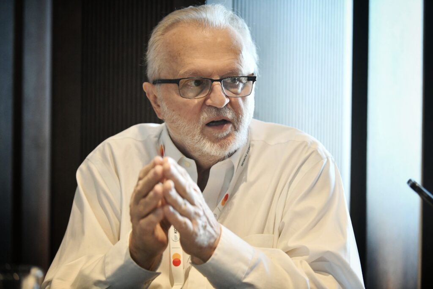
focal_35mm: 70
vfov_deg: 19.5
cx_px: 216
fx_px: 842
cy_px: 144
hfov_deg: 28.8
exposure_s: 1/200
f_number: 3.2
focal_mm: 70
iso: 2500
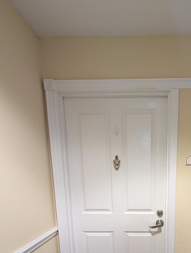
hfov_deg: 60.2
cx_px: 143
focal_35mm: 21
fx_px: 154
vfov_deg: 71.2
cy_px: 202
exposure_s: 1/24
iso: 191
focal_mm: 2.02
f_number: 1.7
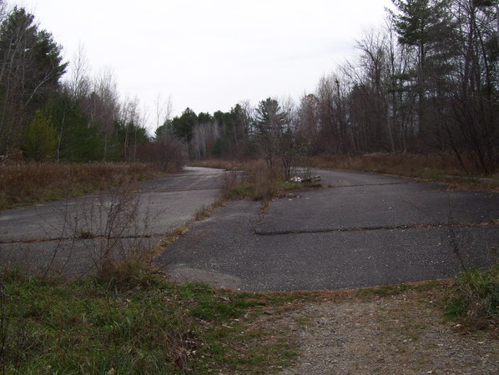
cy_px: 188
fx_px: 649
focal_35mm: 45
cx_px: 250
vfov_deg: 32.2
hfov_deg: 42.0
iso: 80
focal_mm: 7.6
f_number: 3
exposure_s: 1/500
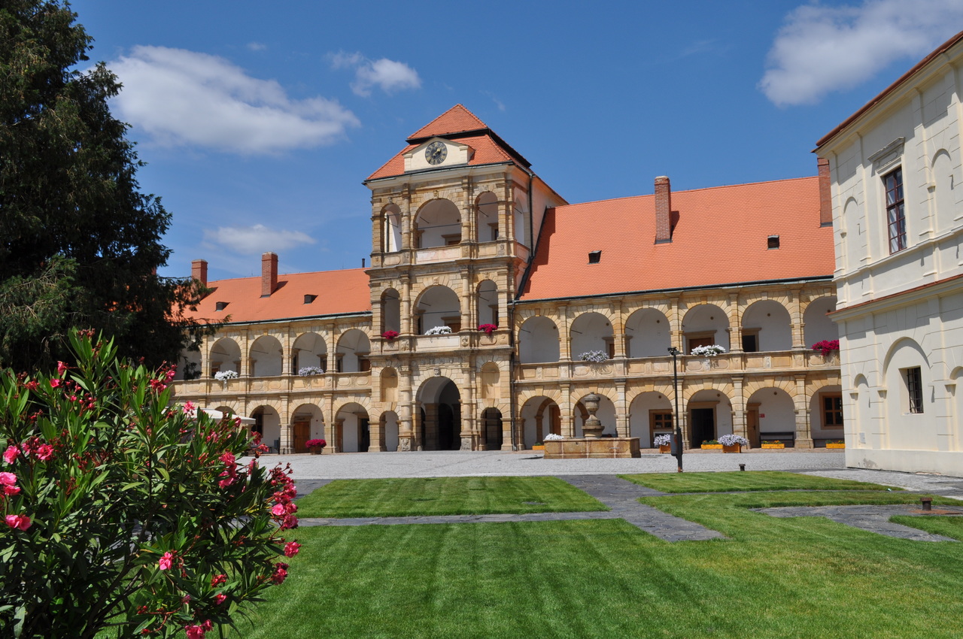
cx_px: 482
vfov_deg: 36.8
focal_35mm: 36
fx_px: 962
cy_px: 320
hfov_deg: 53.2
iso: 200
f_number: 10
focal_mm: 24
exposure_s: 1/400
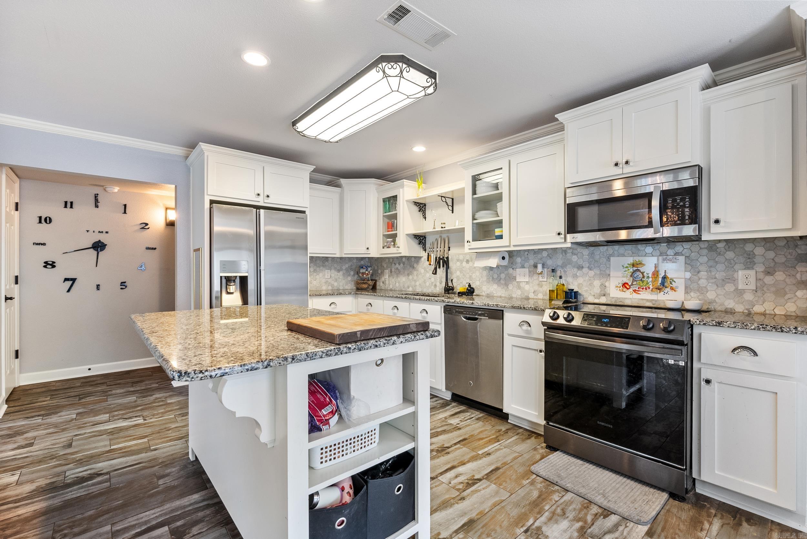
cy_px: 270
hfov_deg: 96.7
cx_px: 404
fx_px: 359
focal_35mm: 16
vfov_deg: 73.8
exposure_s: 1/6
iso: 640
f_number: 9
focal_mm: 16
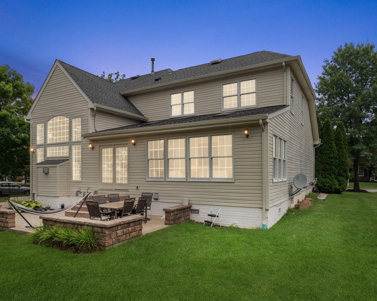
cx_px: 163
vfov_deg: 57.6
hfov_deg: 68.7
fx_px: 274
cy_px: 149
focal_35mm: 25
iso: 200
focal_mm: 21.5
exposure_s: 1/250
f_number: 8
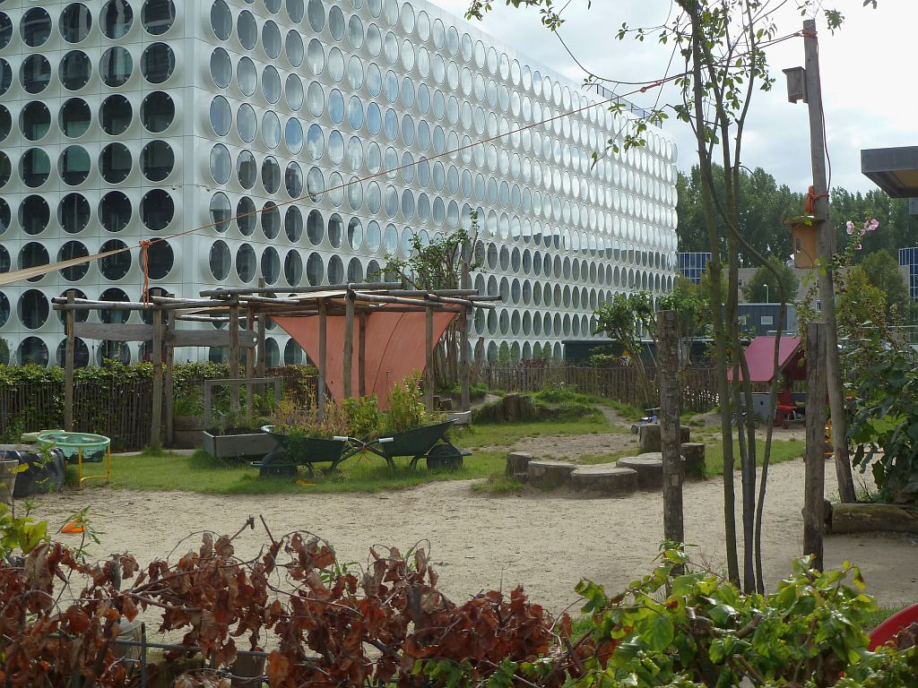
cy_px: 344
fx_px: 1379
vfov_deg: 28.0
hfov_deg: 36.8
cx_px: 459
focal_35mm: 52
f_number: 3.8
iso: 80
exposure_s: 1/320
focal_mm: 8.5
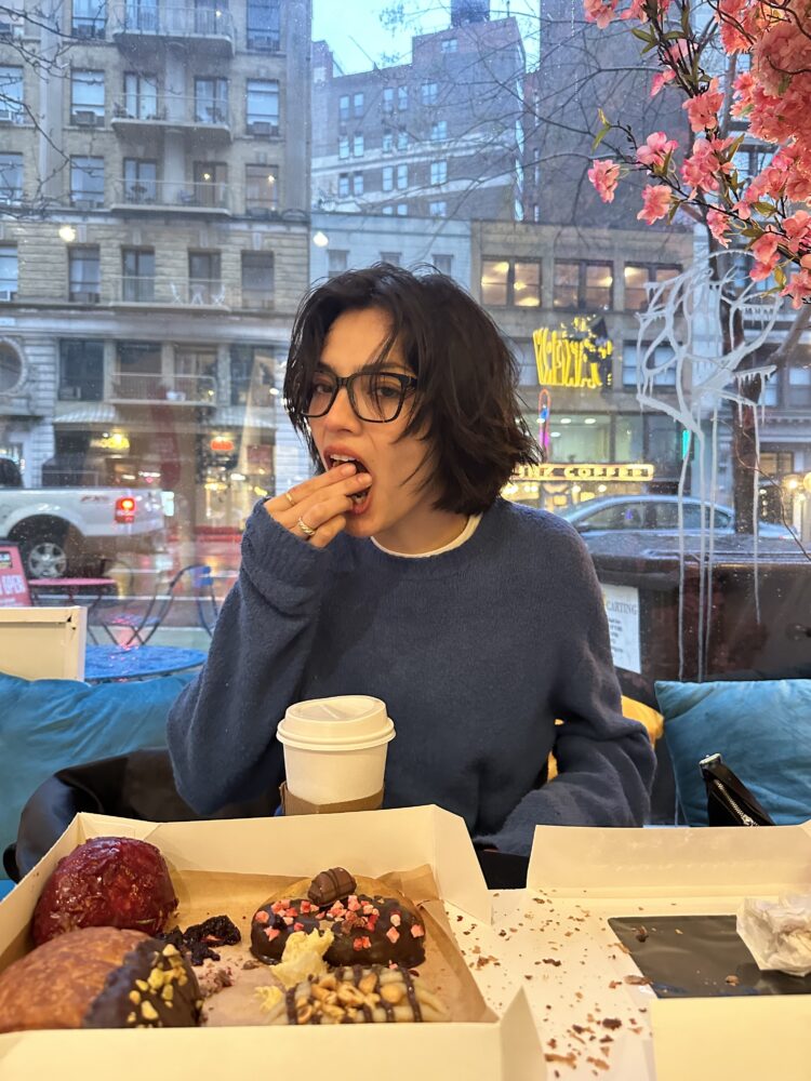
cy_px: 540
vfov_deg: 71.6
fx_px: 750
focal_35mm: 24
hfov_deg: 56.8
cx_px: 406
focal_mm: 6.86
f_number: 1.78
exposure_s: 1/60
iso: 800
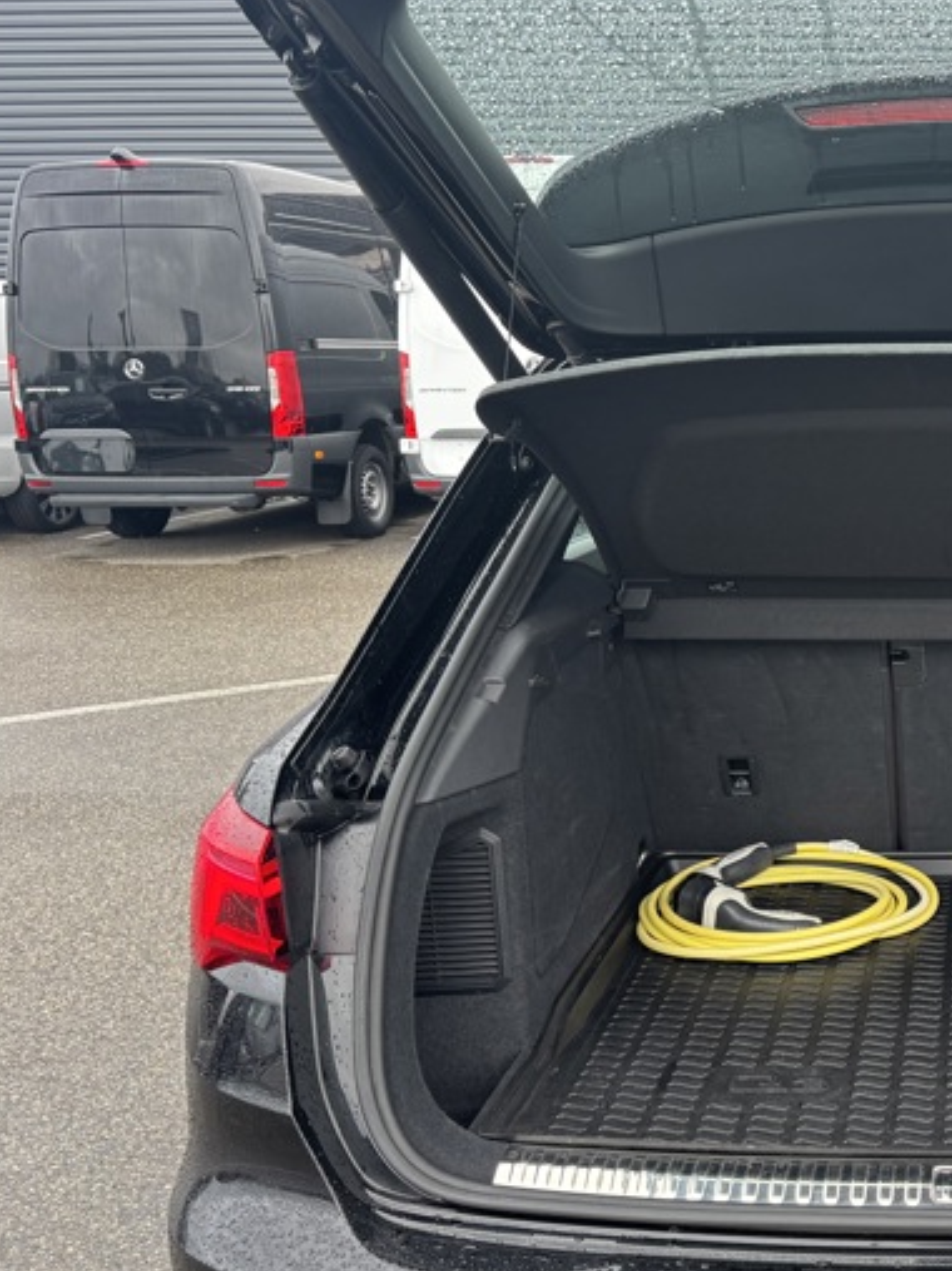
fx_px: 1504
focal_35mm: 41
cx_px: 967
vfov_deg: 45.8
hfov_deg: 32.2
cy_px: 677
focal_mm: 5.96
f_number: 1.6
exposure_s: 1/121
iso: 80
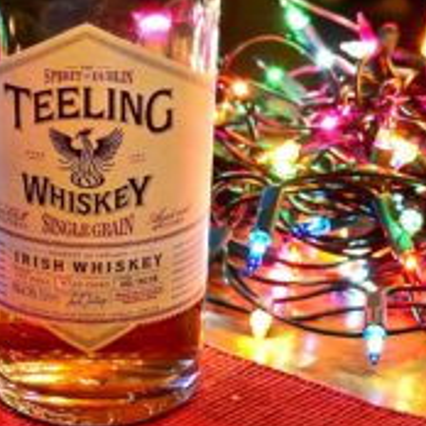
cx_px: 245
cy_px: 1
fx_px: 2291
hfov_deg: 10.6
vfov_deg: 10.5
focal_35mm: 165
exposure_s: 2
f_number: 5
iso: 100
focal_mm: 35
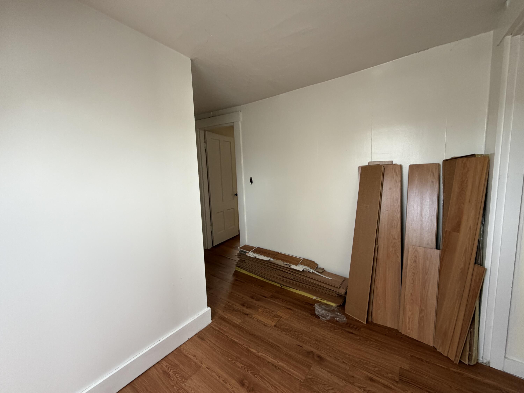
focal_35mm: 14
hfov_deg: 102.1
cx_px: 262
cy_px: 196
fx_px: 212
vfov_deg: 85.7
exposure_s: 1/118
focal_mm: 2.22
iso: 320
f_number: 2.2
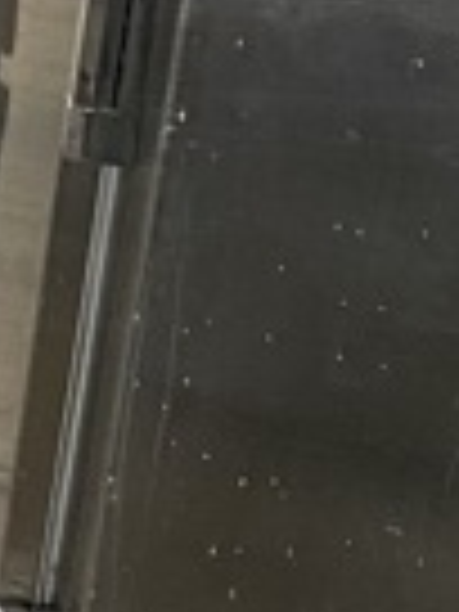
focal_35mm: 155
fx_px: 2740
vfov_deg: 12.1
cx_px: -886
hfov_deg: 8.2
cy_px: -335
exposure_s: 1/60
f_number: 1.8
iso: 400
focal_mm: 4.25
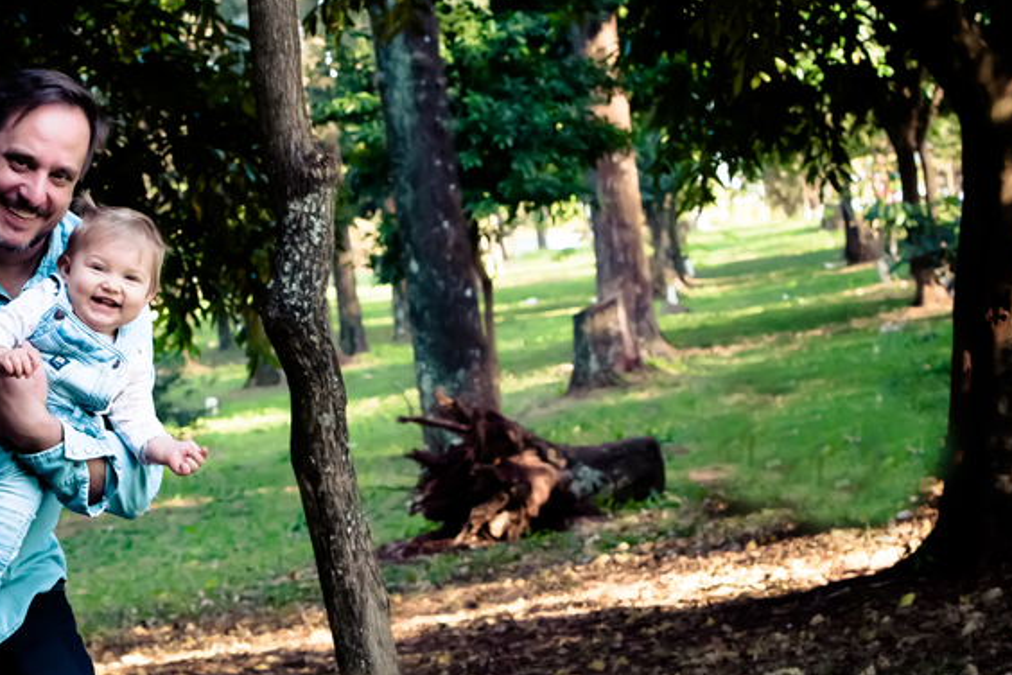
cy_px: 279
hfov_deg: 13.7
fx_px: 4188
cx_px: 301
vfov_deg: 9.2
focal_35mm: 149
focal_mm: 70
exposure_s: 1/200
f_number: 8
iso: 2000
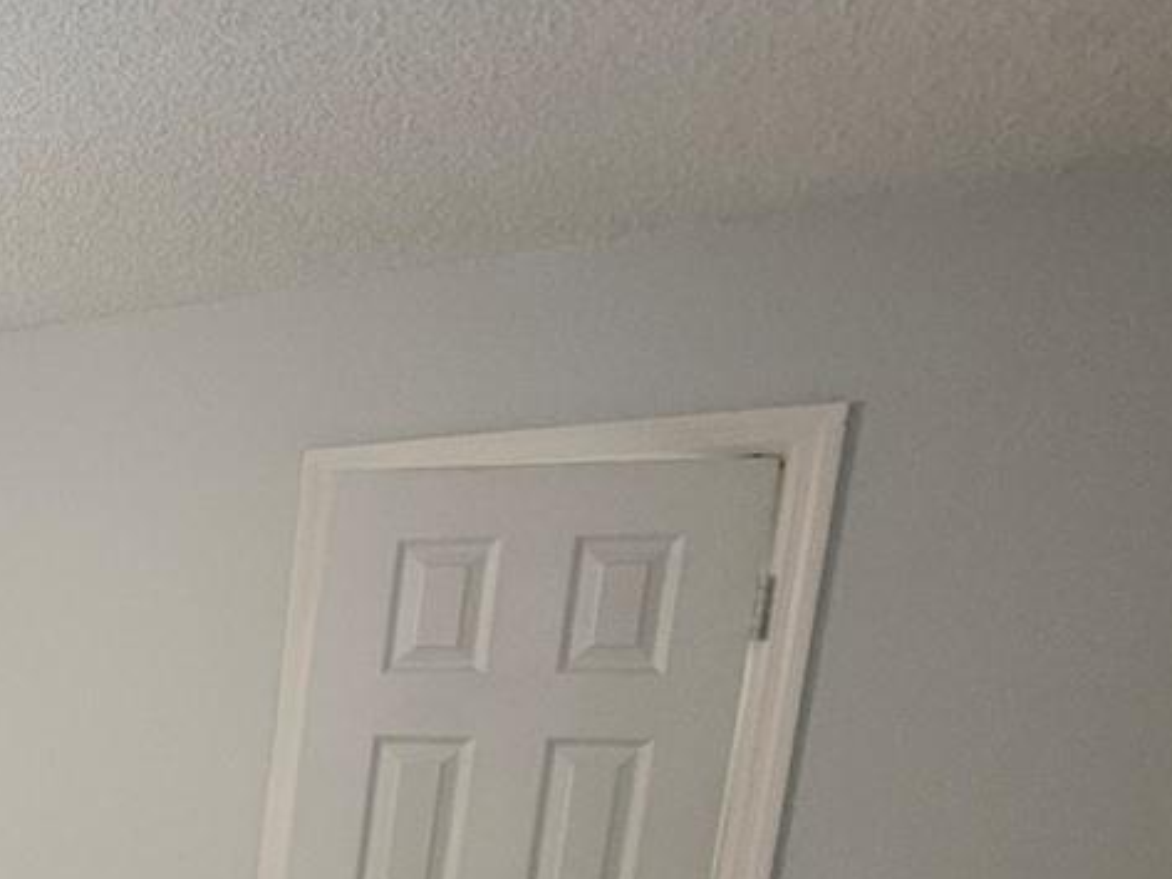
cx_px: -535
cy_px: 1065
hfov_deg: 29.1
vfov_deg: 28.5
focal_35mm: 44
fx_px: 1490
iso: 200
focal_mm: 1.7
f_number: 2.2
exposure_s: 1/60
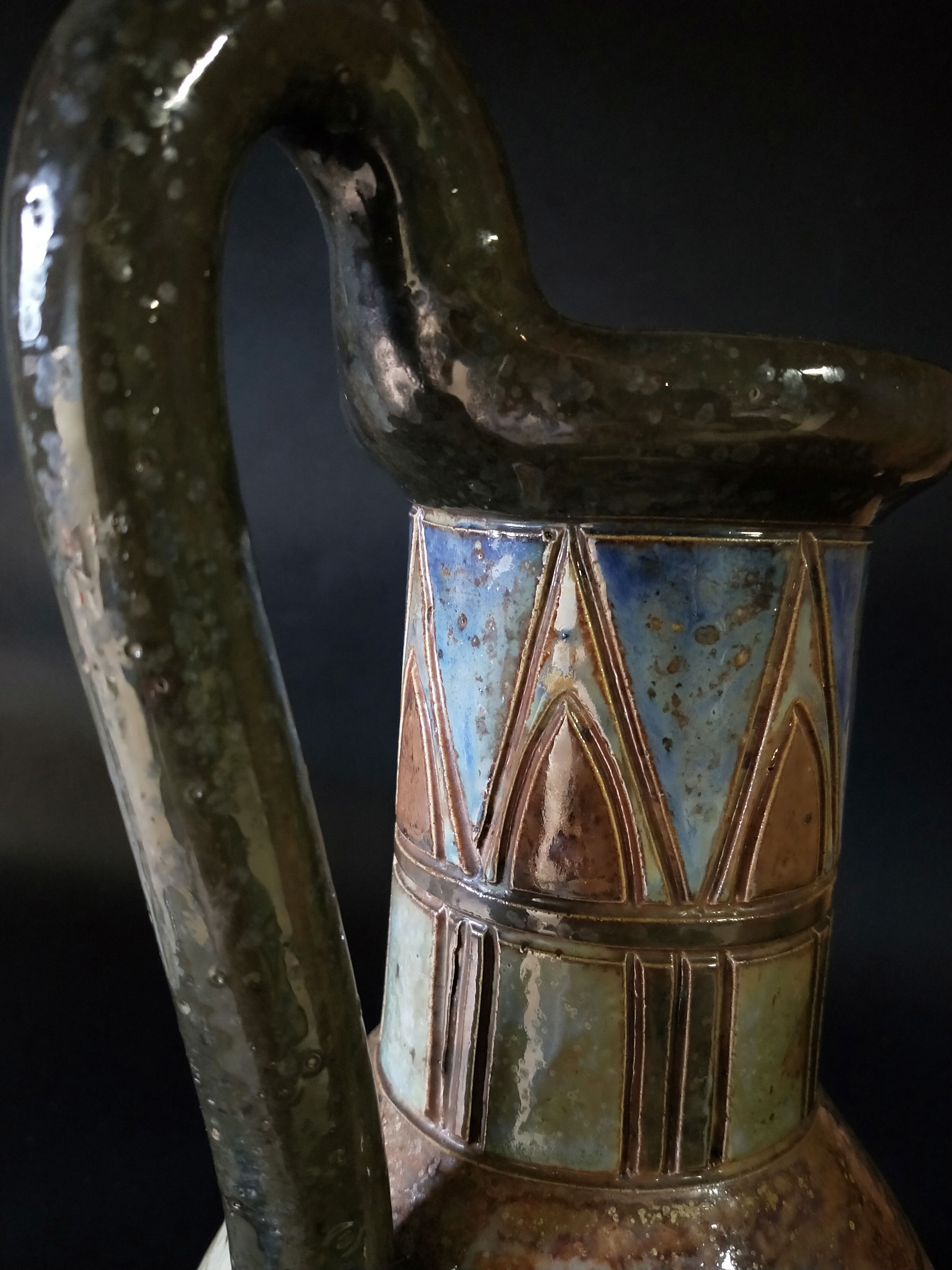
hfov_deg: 58.9
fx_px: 843
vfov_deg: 73.9
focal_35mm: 23
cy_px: 635
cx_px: 476
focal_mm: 3.99
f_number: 1.7
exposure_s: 1/17
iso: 590
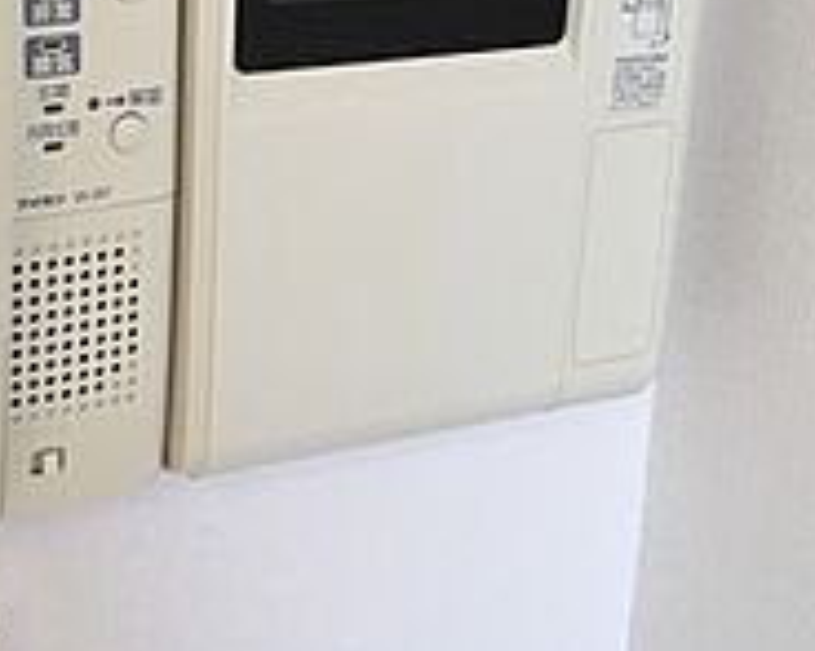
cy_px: 142
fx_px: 1784
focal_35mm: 74
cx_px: 208
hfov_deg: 25.4
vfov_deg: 20.5
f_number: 2.2
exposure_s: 1/33
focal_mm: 4.15
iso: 25
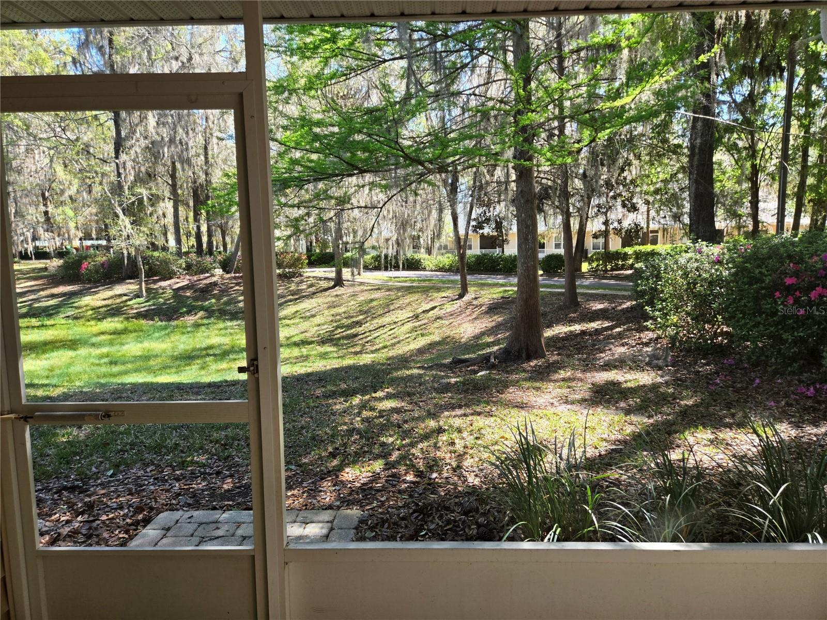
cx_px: 414
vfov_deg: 58.9
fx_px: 549
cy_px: 310
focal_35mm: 23
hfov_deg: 73.9
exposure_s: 1/508
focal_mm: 5.4
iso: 100
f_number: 1.8
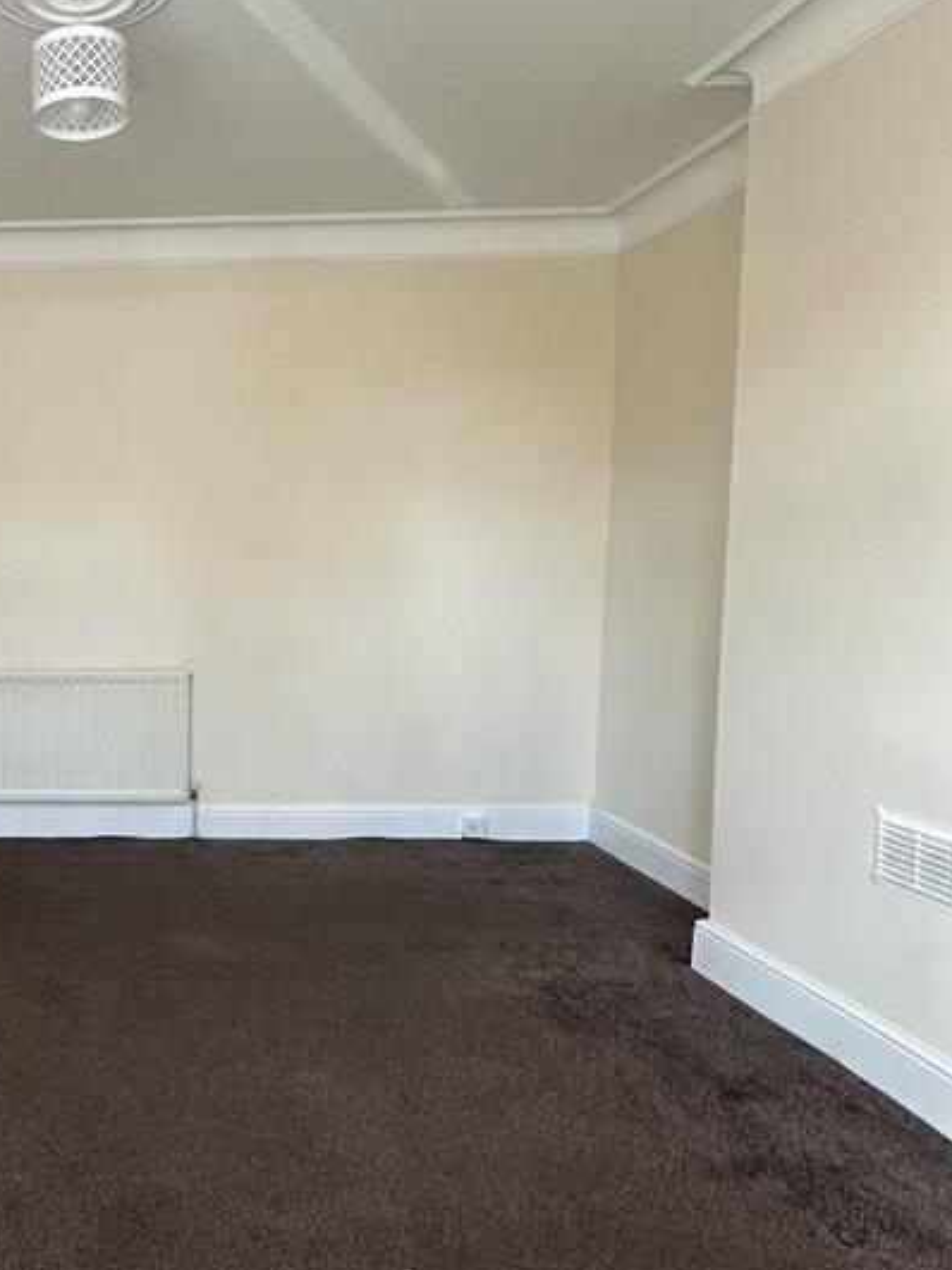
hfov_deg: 45.0
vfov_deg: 65.3
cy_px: 636
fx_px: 990
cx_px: 41
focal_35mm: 27
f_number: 2.2
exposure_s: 1/99
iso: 200
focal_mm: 2.22
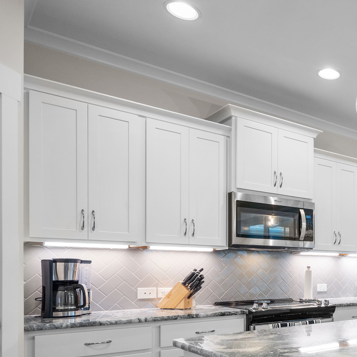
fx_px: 397
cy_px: 259
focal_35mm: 34
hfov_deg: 39.3
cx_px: 396
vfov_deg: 47.0
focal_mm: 16
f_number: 4
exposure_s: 1/10
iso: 400
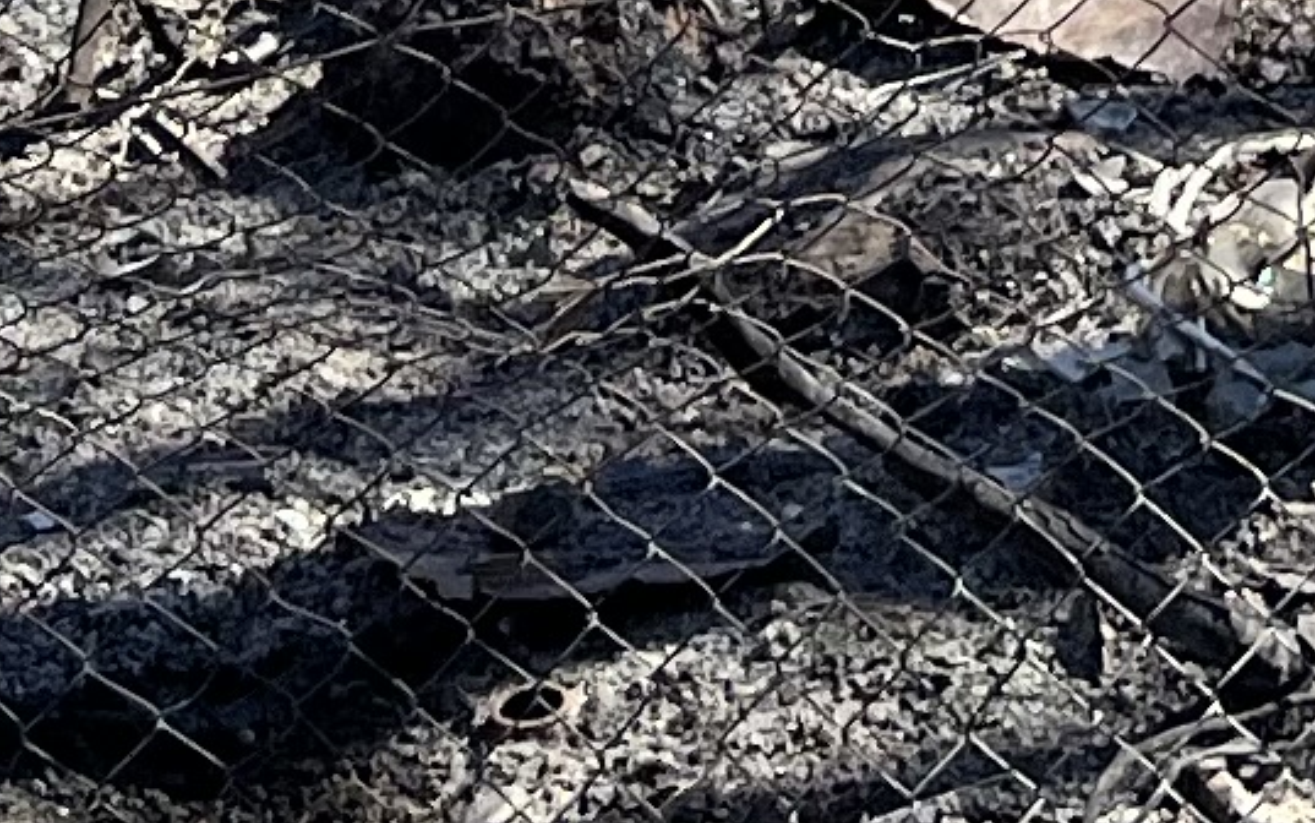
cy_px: -2405
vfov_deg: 5.6
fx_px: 7421
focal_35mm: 207
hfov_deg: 10.0
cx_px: -78
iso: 50
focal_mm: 5.1
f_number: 1.6
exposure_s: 1/1212
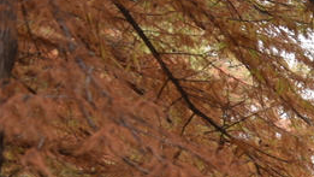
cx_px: 721
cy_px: 284
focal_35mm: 144
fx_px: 1199
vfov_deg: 8.2
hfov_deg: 12.3
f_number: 4
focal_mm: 28
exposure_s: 1/60
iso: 100
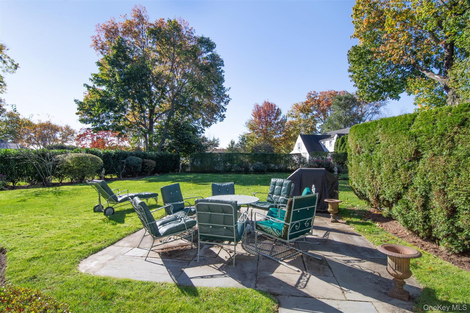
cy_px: 156
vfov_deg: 72.0
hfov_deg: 95.0
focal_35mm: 16
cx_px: 235
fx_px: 215
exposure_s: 1/250
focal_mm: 11
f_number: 14
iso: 500
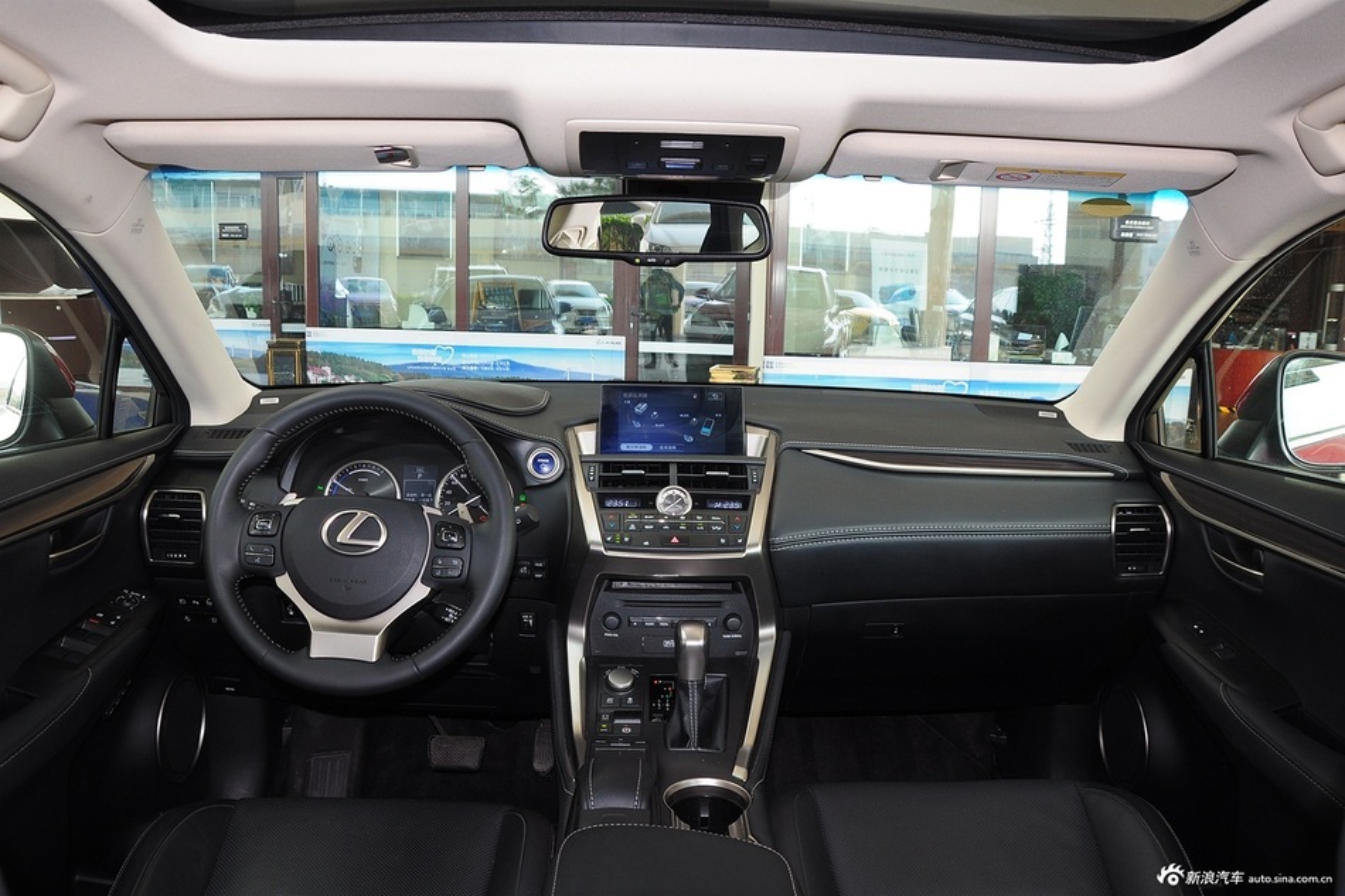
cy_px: 448
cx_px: 672
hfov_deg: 67.4
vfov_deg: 47.9
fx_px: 1009
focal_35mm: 27
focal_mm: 18
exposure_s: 1/60
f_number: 6.3
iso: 400
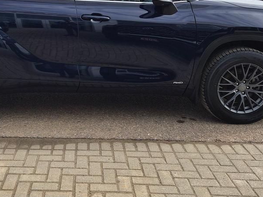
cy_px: 41
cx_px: 66
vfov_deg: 29.1
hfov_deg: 37.9
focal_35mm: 49
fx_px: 372
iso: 80
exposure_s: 1/4976
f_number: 1.8
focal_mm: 5.4
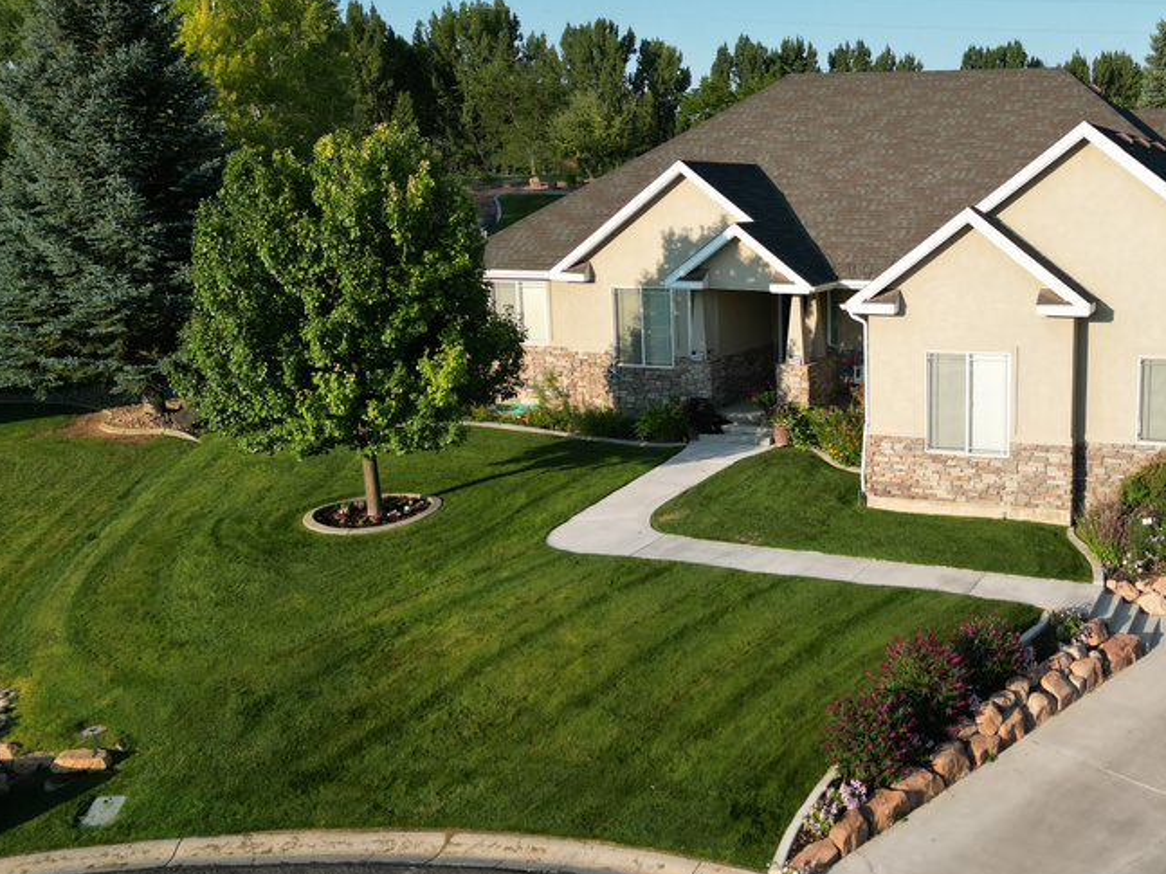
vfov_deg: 37.7
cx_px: 912
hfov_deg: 46.7
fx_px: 1280
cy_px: 411
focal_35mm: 38
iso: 130
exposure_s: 1/2000
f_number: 1.7
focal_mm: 6.72
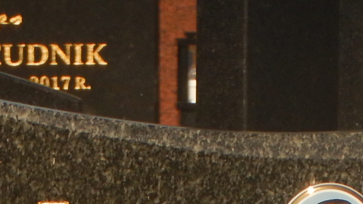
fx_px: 3302
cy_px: 634
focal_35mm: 343
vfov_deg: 3.5
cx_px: 11
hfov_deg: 6.3
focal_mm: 12
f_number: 4.5
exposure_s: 1/1250
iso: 125
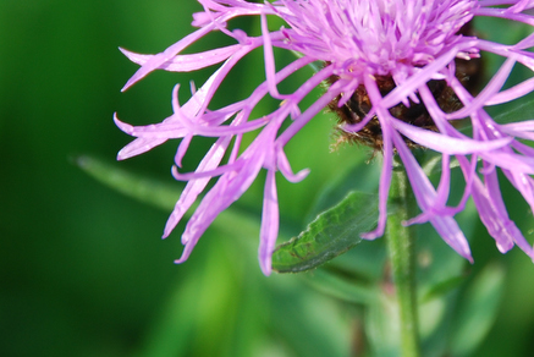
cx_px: 374
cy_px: 45
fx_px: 8876
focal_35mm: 598
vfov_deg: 2.3
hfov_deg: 3.4
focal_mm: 170
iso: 180
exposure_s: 1/125
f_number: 8
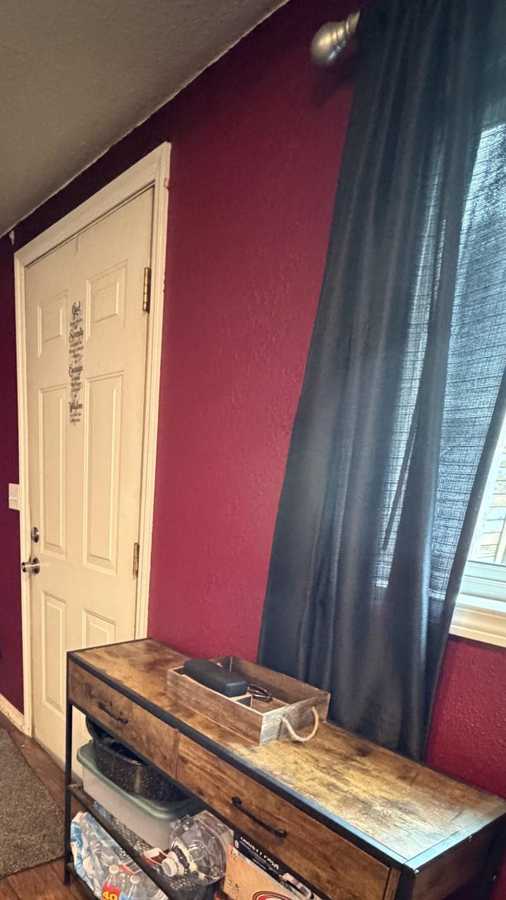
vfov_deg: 74.6
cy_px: 644
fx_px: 549
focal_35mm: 23
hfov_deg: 46.7
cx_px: 96
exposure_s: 1/40
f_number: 2.2
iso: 1000
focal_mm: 2.22
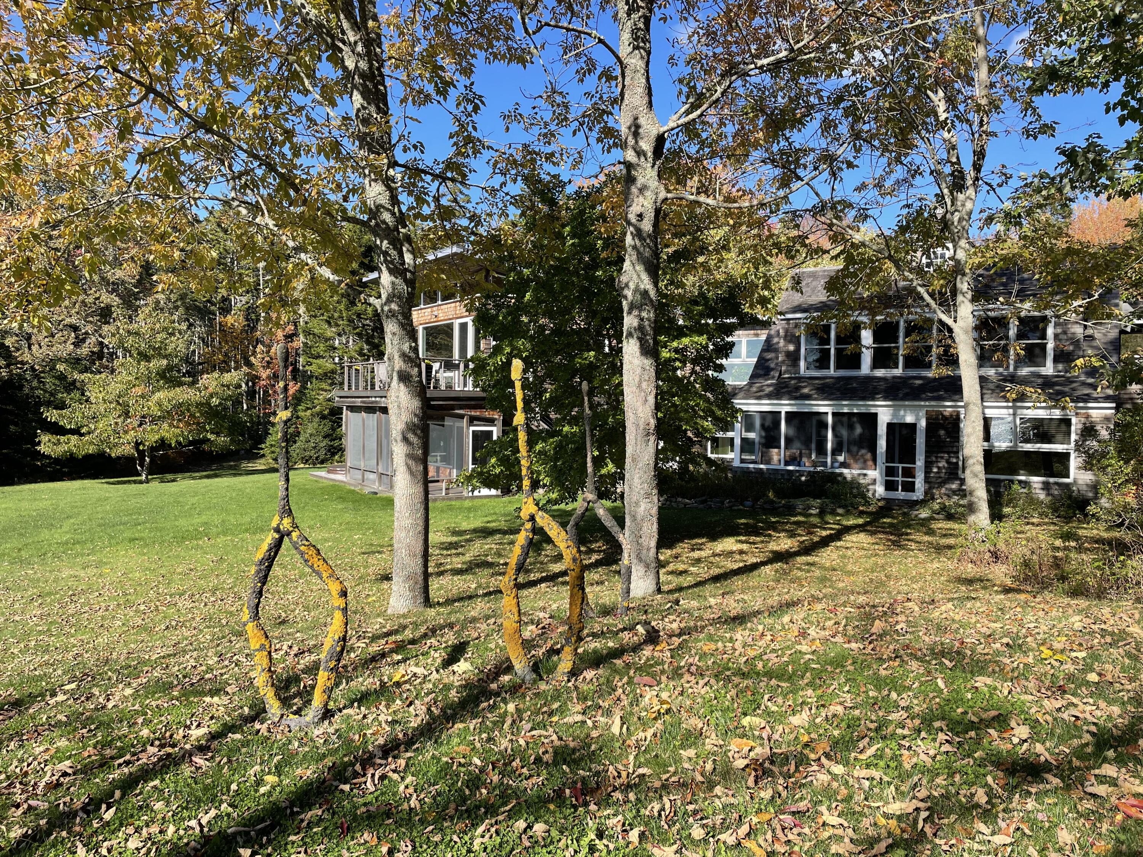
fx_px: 859
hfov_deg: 67.3
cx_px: 572
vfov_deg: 53.1
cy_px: 428
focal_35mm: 26
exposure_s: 1/1401
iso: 32
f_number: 1.6
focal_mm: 4.2
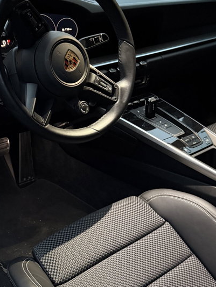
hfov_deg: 31.5
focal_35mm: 46
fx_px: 382
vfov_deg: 41.1
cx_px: 90
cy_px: 164
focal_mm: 6.76
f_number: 1.78
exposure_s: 1/25
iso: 1250
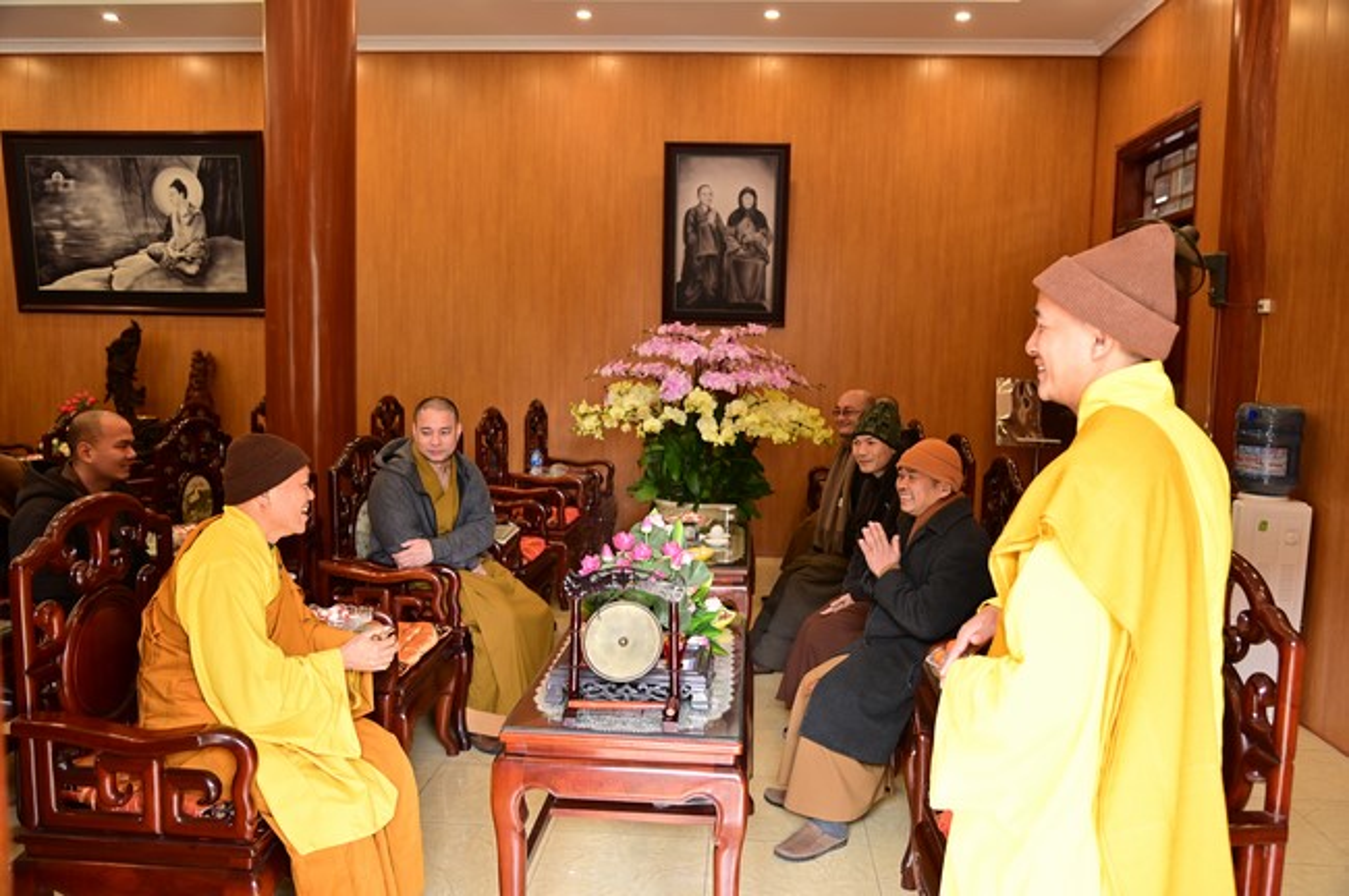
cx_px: 674
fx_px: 1048
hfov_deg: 65.5
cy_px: 448
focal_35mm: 28
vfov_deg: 46.3
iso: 1000
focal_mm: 28
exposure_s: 1/100
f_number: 4
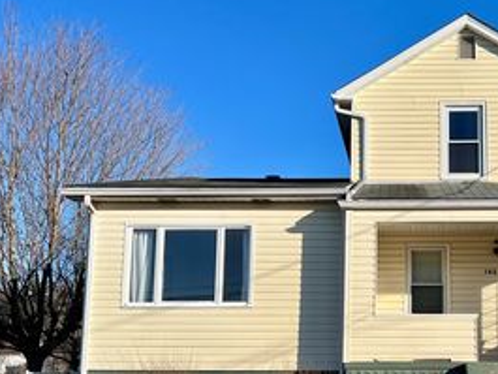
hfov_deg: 37.8
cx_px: 383
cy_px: 262
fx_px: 705
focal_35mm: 49
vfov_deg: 29.4
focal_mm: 5.7
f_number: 1.5
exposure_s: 1/4831
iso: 50
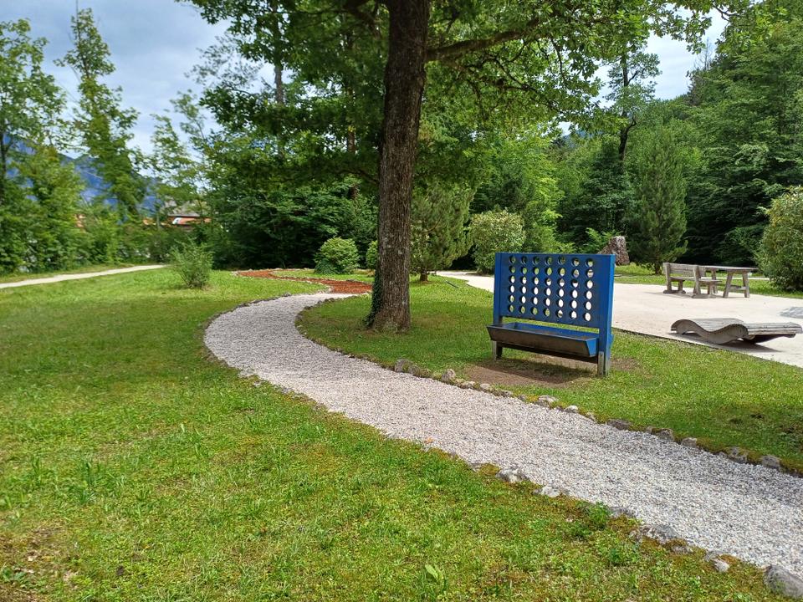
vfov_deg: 54.9
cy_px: 301
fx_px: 580
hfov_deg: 69.4
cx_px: 402
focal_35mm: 25
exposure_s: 1/898
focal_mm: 4.65
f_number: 1.8
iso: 50
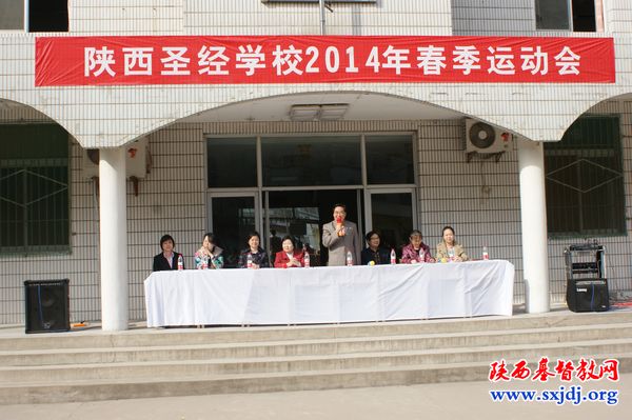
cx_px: 316
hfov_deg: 49.6
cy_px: 210
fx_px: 684
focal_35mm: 39
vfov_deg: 34.2
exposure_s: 1/80
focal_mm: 26
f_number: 10
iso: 100
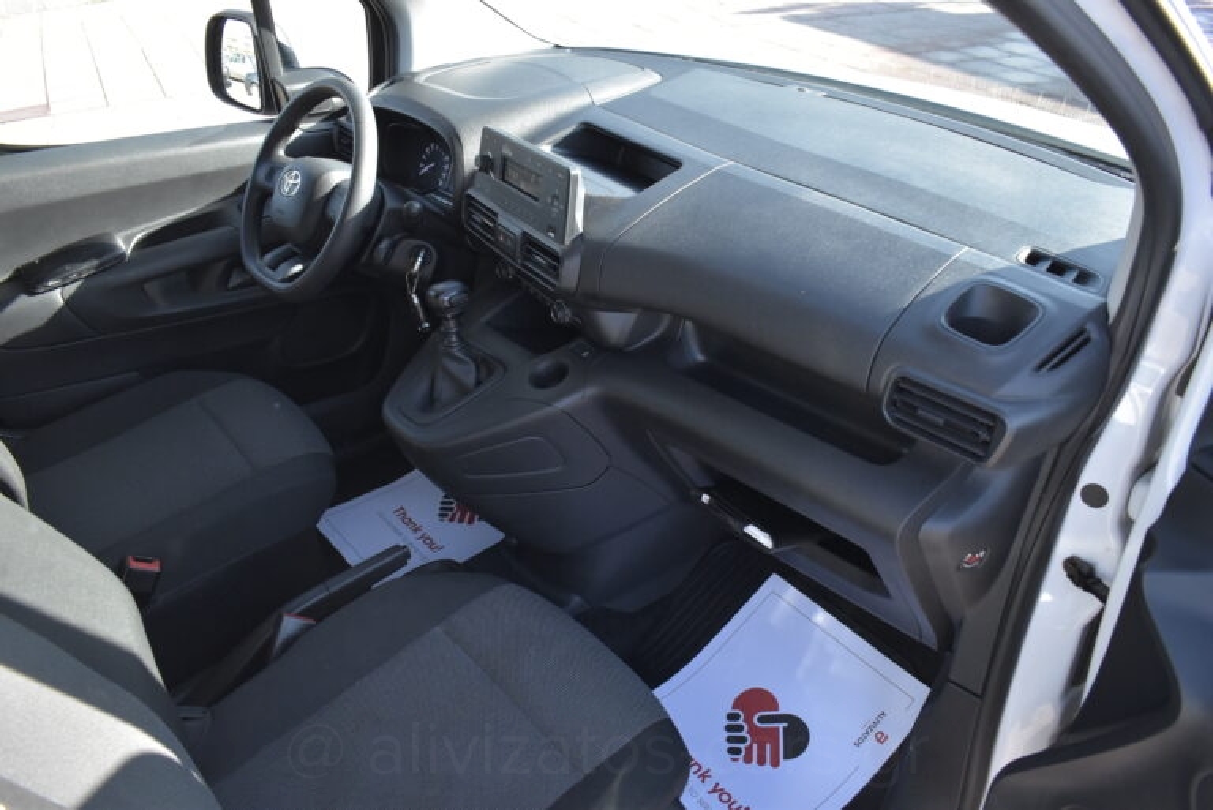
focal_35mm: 27
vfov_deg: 48.0
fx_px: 910
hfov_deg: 67.4
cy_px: 405
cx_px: 606
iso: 1600
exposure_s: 1/1000
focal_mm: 18
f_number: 3.5
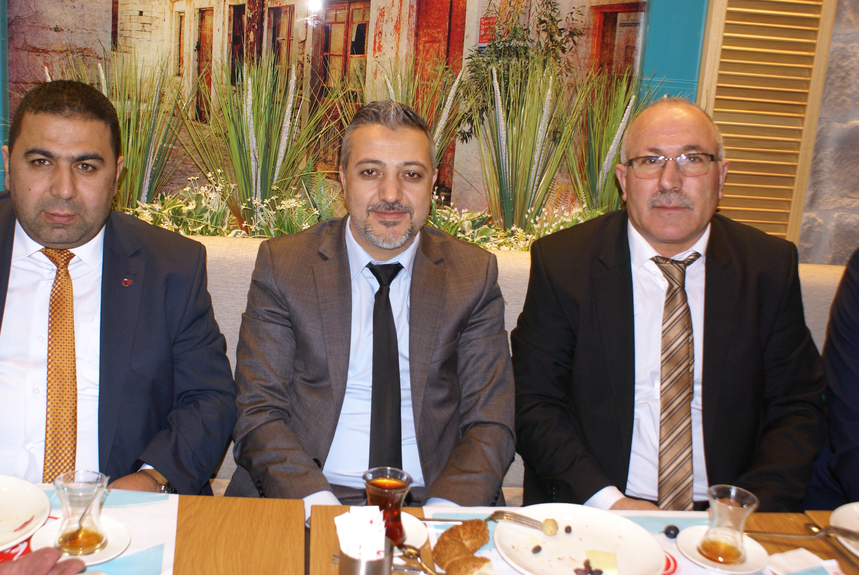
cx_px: 409
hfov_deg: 50.6
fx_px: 908
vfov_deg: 35.1
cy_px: 272
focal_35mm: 38
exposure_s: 1/60
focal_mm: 24
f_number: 5.6
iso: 400
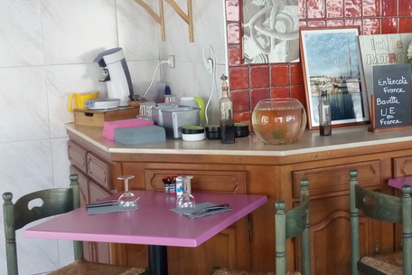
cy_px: 108
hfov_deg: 31.5
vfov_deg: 21.5
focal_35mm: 63
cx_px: 294
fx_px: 721
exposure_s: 1/100
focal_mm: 3.5
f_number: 2
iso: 205
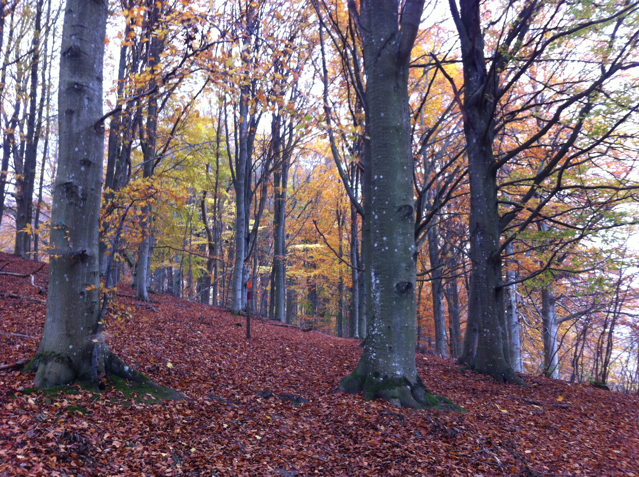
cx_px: 320
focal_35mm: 35
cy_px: 238
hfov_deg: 52.7
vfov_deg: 40.6
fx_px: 645
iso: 80
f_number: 2.8
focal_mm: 3.85
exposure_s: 1/15
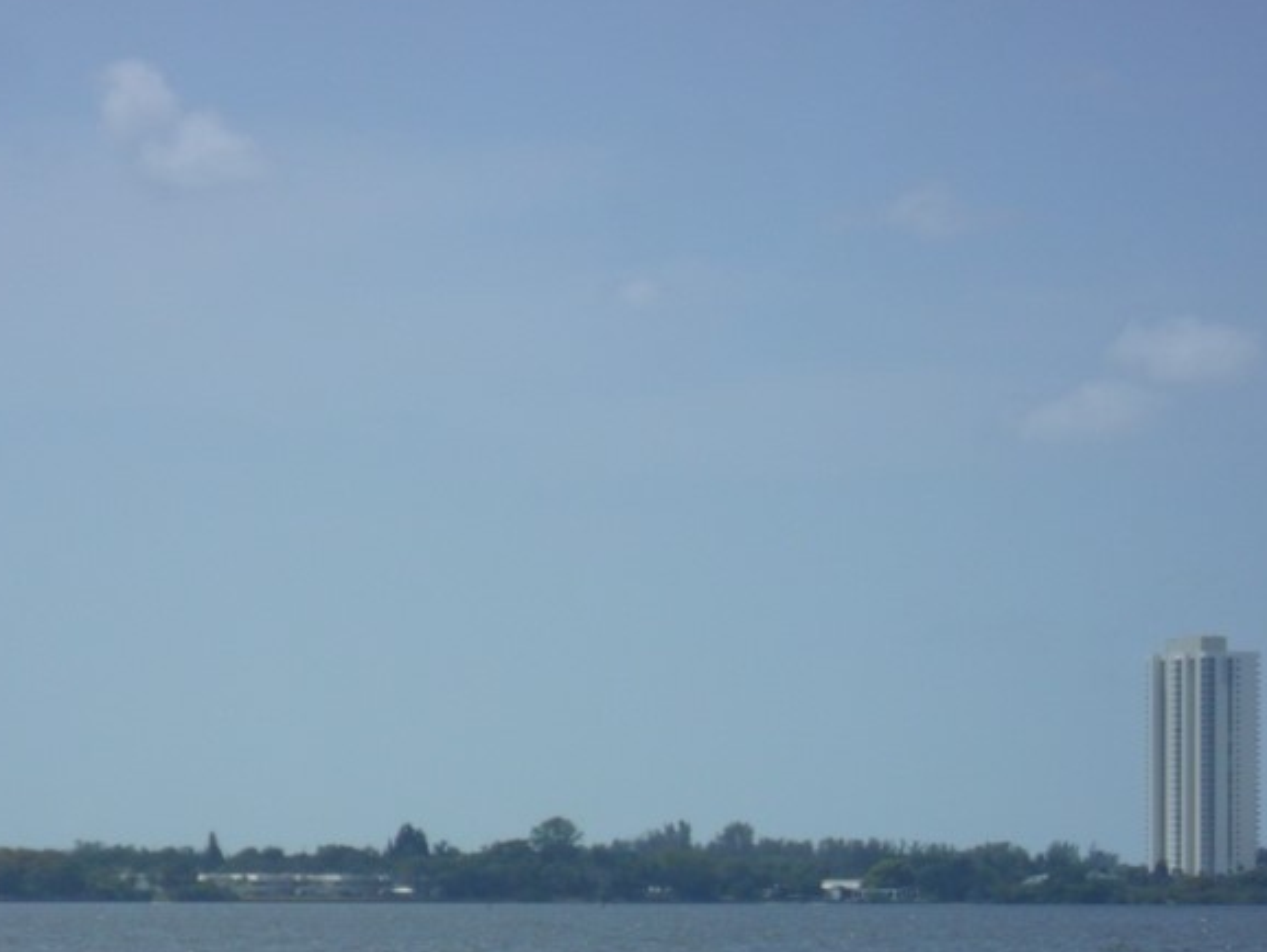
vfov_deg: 6.2
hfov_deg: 8.3
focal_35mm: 239
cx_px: 359
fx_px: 8751
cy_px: 796
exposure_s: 1/750
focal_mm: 24.5
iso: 80
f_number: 5.9
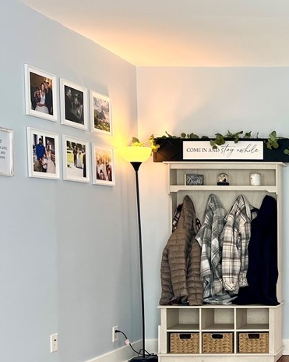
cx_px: 396
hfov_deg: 23.4
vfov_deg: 33.2
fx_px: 599
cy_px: 251
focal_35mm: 56
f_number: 1.6
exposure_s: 1/122
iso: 50
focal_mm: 5.1
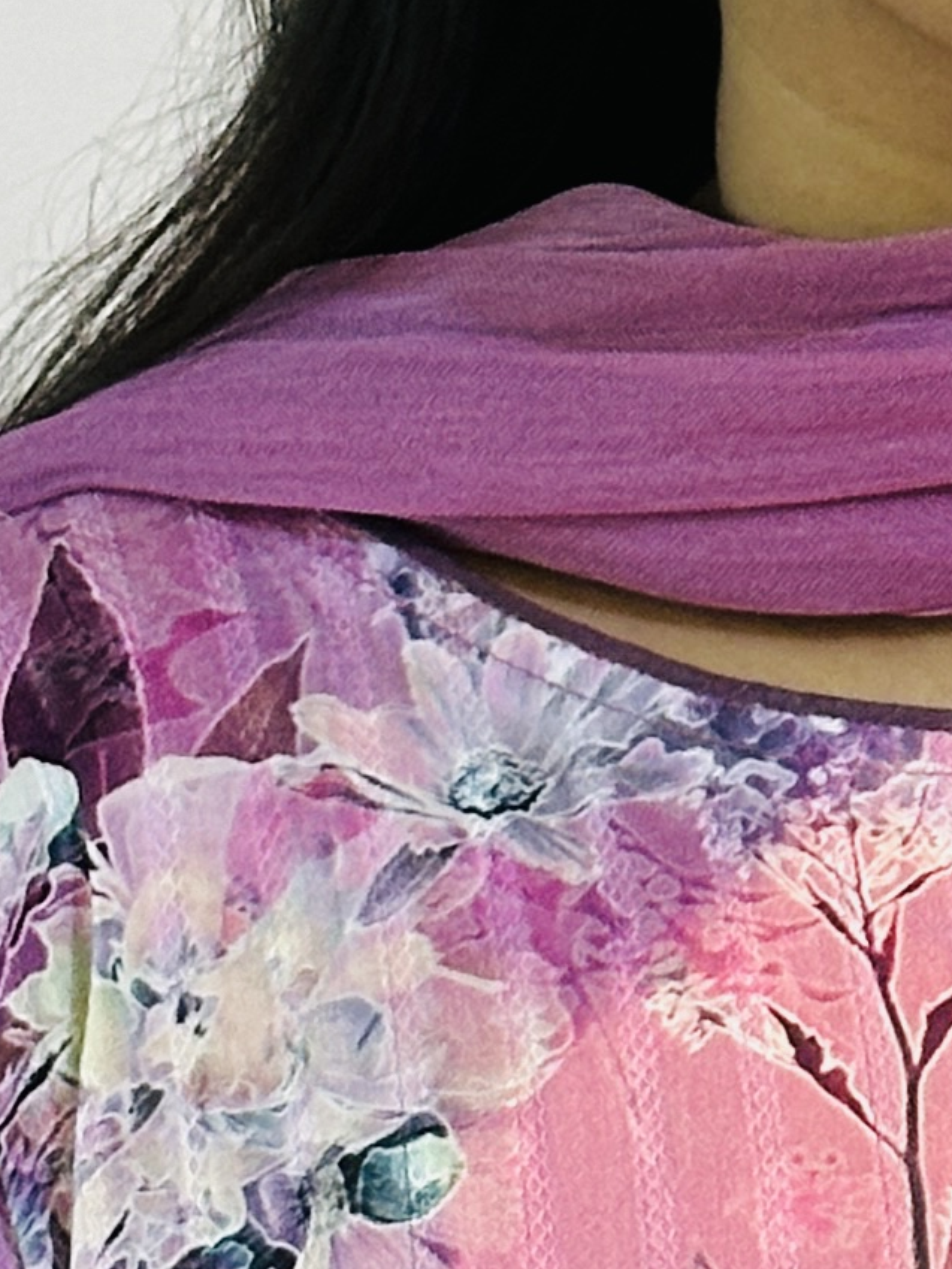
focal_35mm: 228
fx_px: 8358
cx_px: 1465
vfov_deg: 8.7
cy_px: 305
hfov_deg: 6.4
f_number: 1.78
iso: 250
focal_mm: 6.86
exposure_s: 1/33
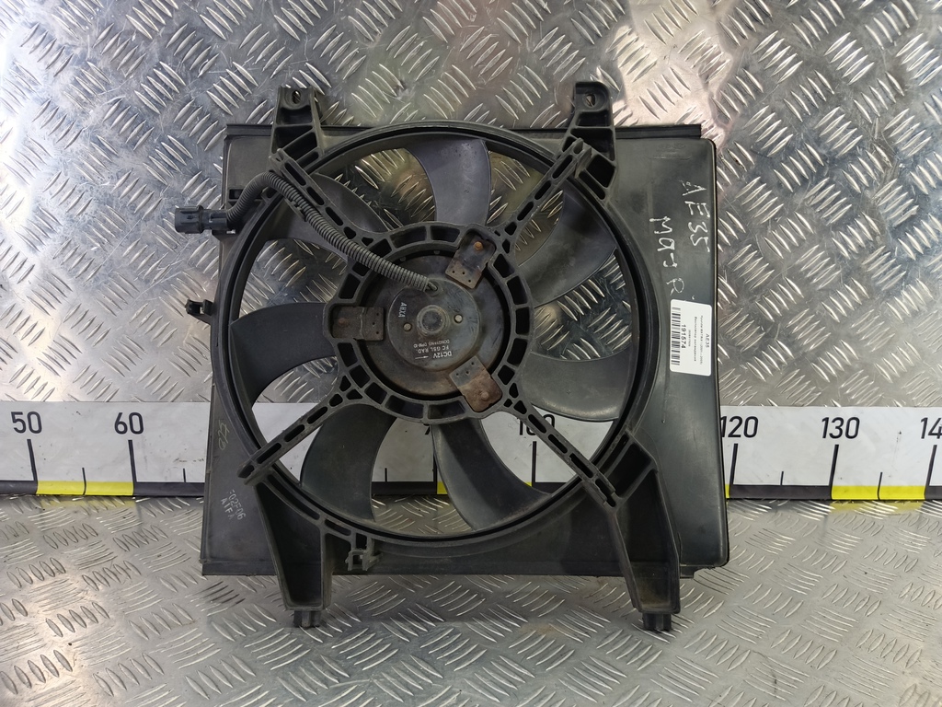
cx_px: 471
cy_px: 354
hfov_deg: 65.3
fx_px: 735
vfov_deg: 51.4
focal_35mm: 27
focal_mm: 4.11
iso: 155
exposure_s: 1/50
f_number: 1.6
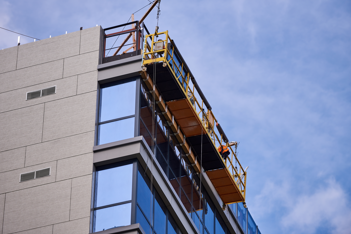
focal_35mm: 206
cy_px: 115
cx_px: 174
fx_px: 2008
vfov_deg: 6.7
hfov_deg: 10.0
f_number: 5
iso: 100
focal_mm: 200
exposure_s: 1/1600
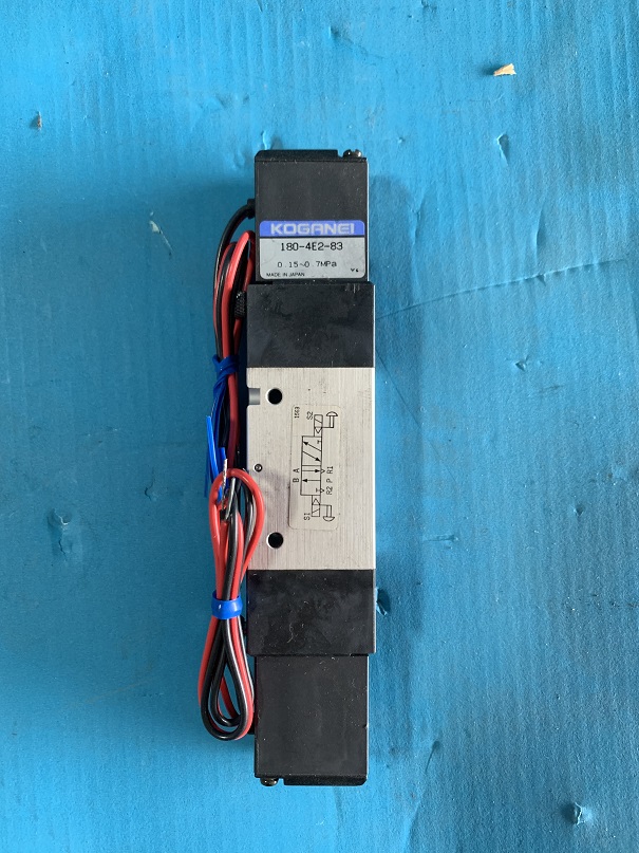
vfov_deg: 67.3
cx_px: 320
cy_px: 426
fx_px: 640
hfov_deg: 53.1
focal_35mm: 26
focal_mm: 4.25
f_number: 1.8
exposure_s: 1/60
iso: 320
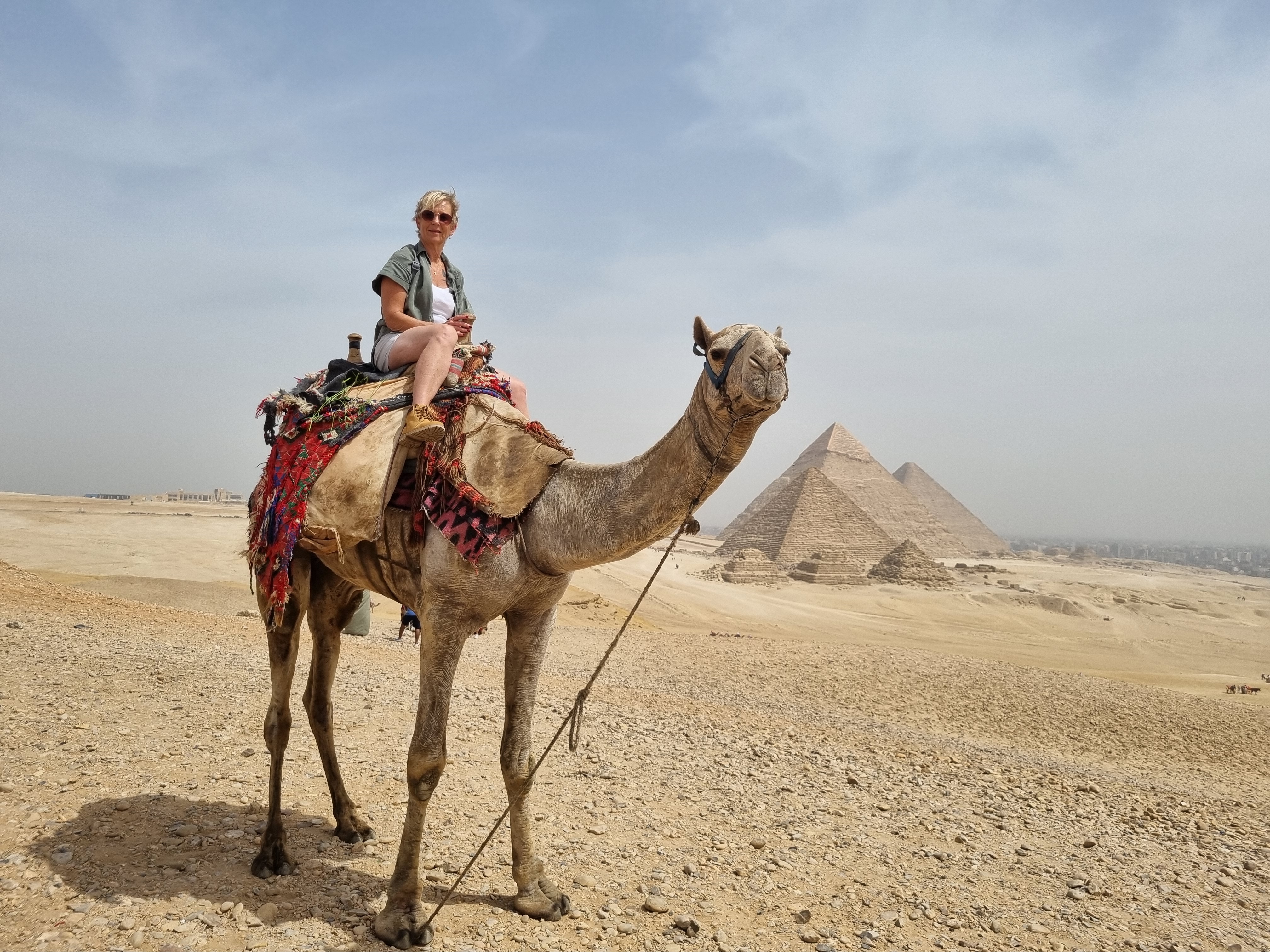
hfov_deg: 67.3
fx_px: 954
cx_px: 635
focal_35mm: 26
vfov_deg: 53.1
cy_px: 476
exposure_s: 1/5456
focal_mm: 5.4
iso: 50
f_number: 1.8
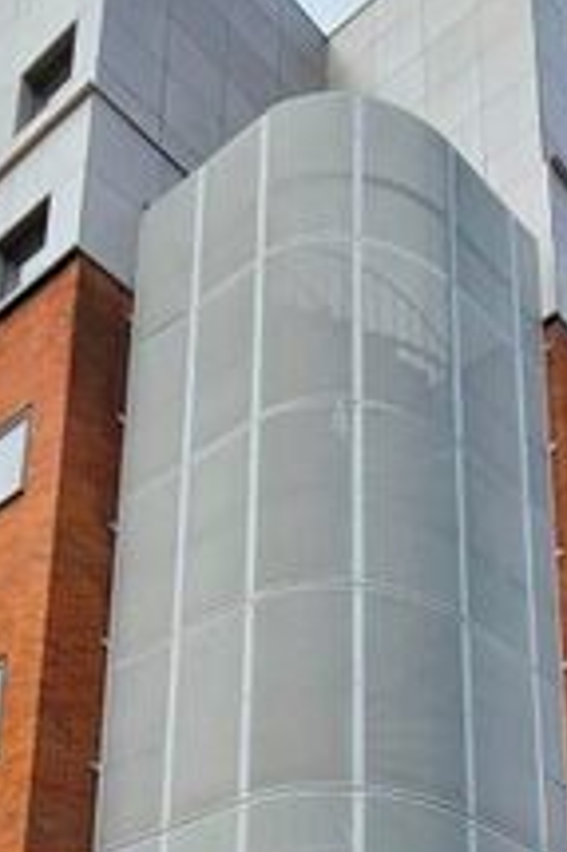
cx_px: 638
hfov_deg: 27.6
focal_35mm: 44
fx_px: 1041
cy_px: 806
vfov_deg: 40.3
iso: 50
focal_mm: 2.2
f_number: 2.2
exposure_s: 1/1307
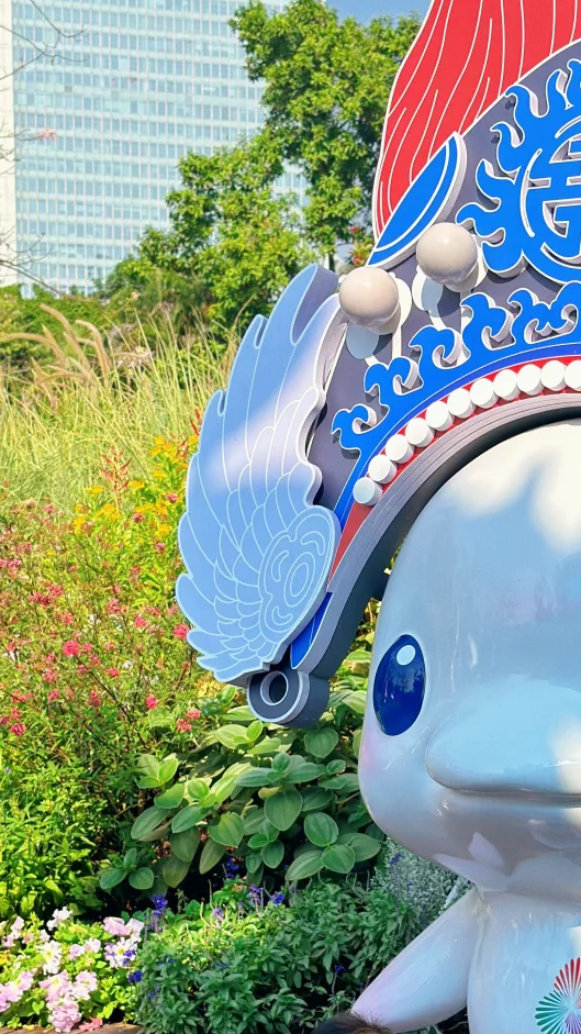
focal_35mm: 80
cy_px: 615
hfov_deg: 14.8
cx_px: 582
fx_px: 2192
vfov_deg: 26.5
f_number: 1.78
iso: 100
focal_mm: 6.86
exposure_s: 1/4016
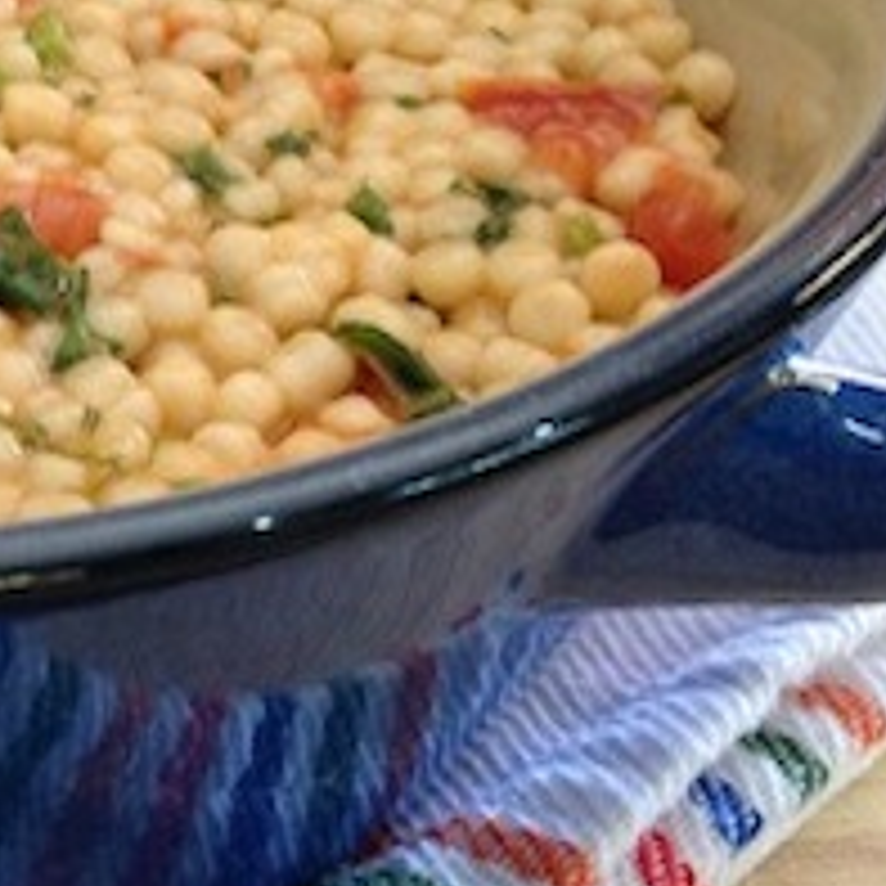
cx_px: -189
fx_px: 2722
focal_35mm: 94
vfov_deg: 18.4
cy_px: 315
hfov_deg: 17.6
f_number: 2.4
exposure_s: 1/20
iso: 160
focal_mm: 4.28
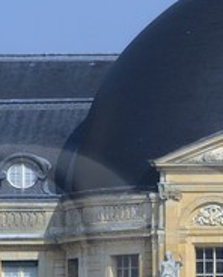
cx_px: 208
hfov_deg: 1.4
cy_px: 396
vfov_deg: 1.8
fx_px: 9037
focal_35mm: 1099
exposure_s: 1/200
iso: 100
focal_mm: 135
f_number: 10
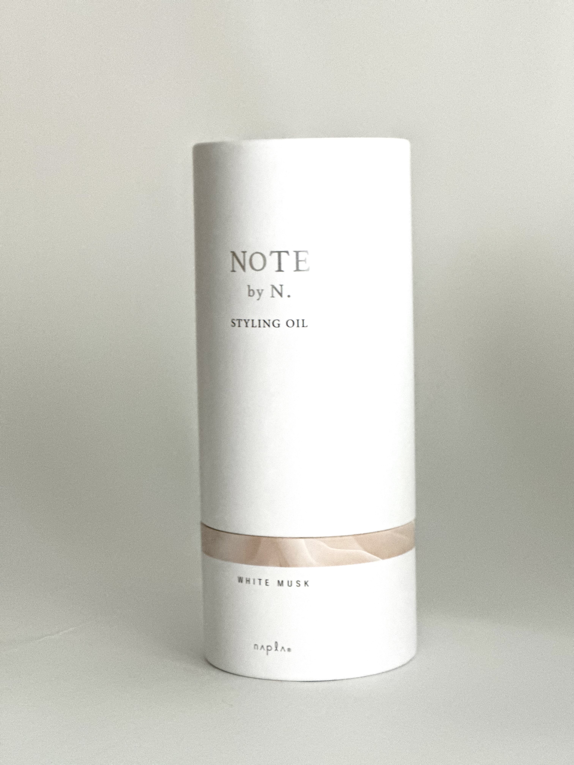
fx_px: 1702
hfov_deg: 19.1
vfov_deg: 25.3
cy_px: 382
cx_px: 287
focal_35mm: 77
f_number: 2.8
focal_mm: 9
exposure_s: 1/30
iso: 400
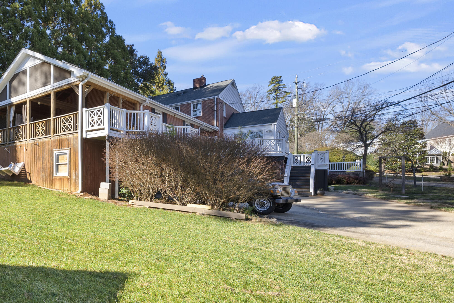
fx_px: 277
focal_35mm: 22
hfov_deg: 70.0
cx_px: 84
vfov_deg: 56.9
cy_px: 176
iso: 125
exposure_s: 1/30
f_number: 7.1
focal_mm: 12
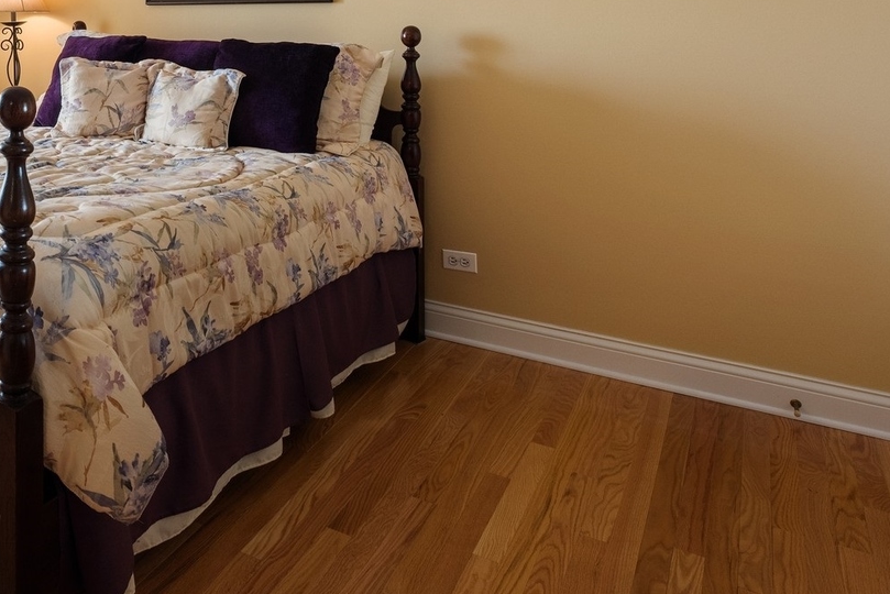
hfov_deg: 48.2
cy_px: 10
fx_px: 841
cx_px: 45
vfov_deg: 35.5
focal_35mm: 34
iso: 400
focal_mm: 17
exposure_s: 1/10
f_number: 8
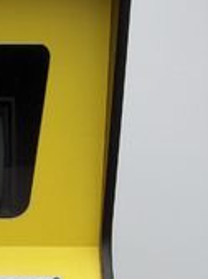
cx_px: -58
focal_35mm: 111
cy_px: 329
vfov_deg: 17.0
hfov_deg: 12.9
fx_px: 893
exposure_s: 1/65.1
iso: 200
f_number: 2.8
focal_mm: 8
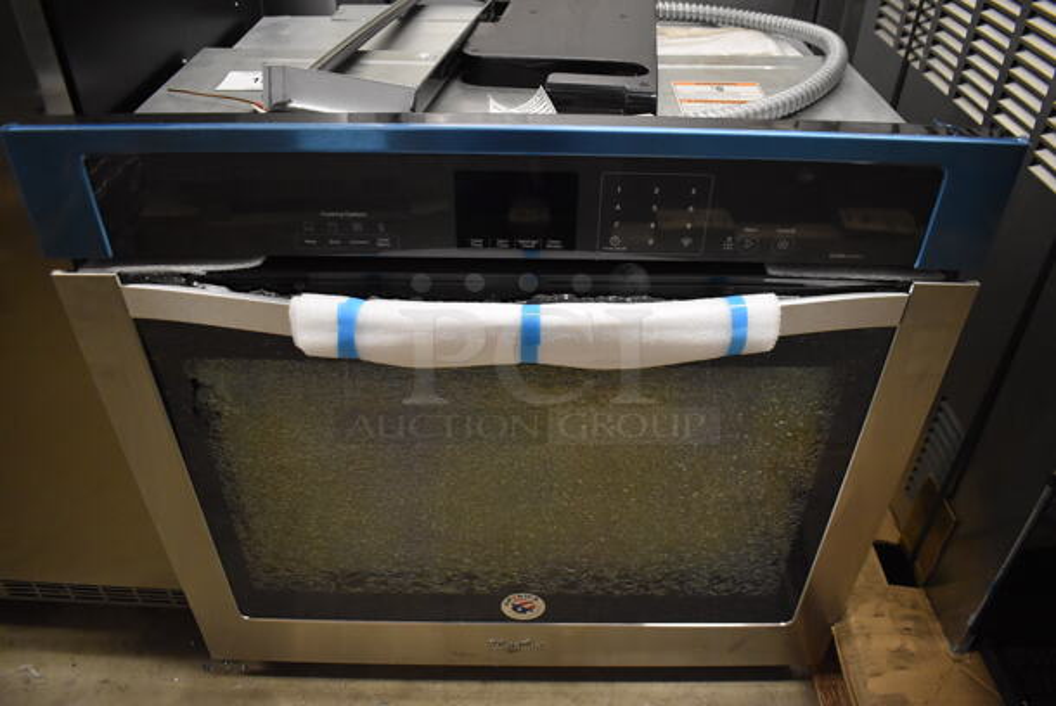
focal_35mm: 27
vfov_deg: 48.0
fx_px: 793
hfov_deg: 67.3
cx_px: 528
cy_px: 353
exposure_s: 1/125
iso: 3200
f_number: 3.5
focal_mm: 18
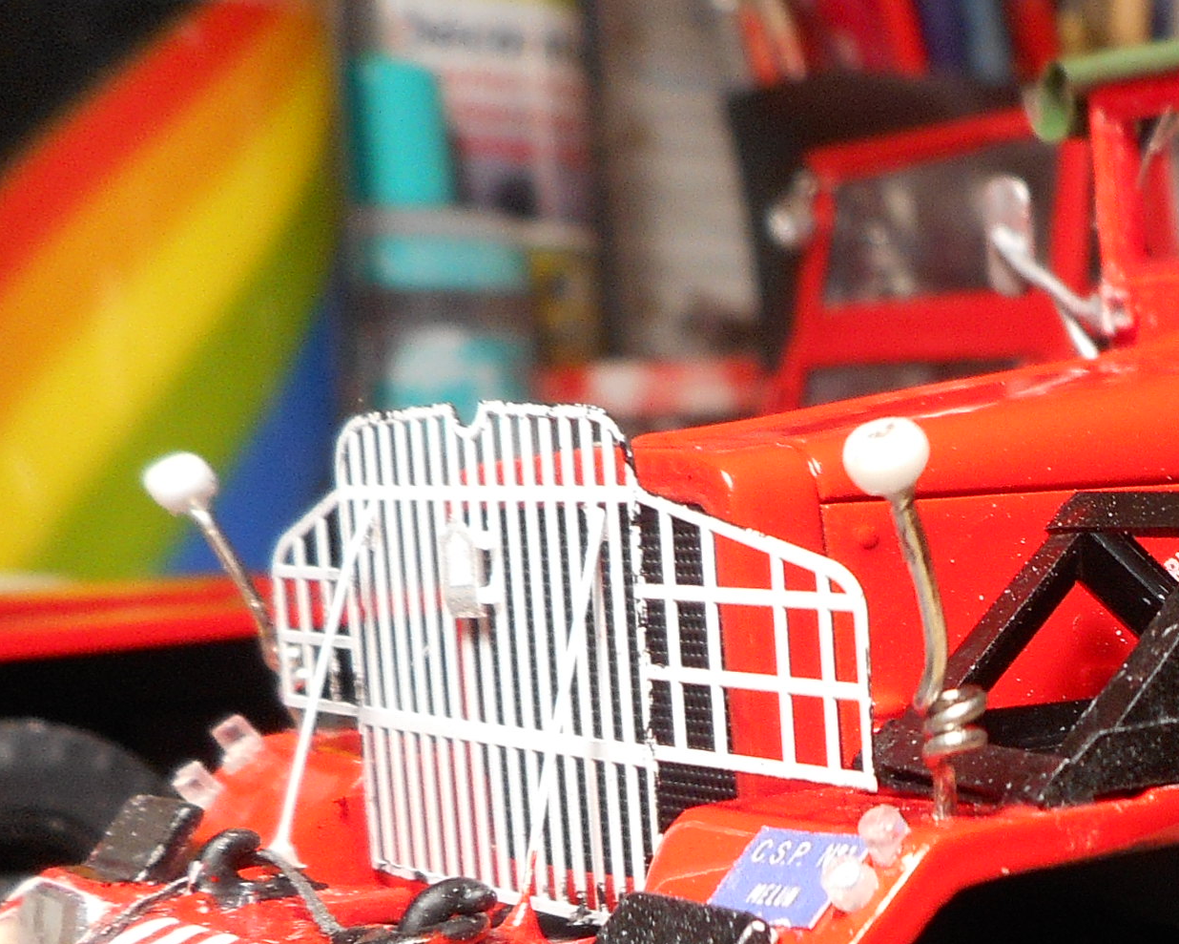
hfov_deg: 24.2
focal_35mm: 72
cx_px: 1387
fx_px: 2513
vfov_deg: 21.0
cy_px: 748
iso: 125
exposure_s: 1/30
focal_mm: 4.5
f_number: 3.7
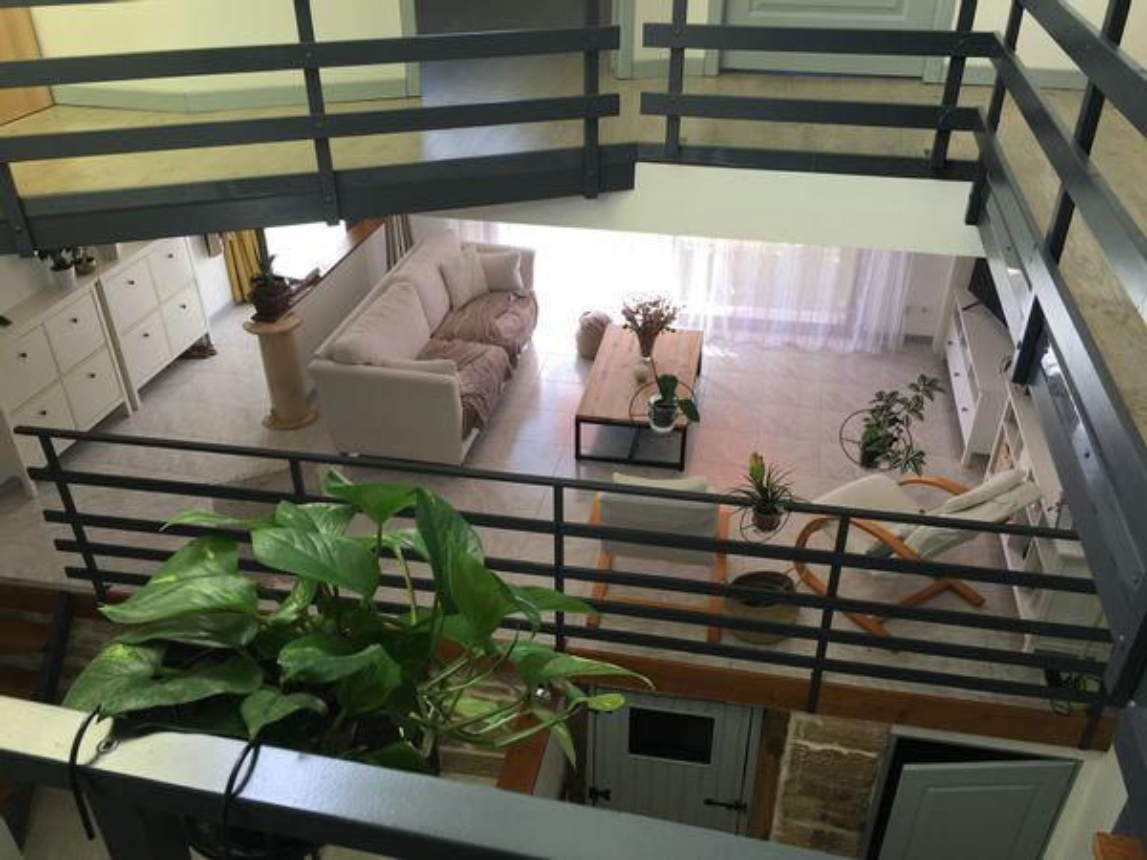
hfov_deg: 61.7
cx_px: 574
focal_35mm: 29
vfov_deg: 48.2
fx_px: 961
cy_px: 430
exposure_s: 1/100
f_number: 2.2
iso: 40
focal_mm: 4.15
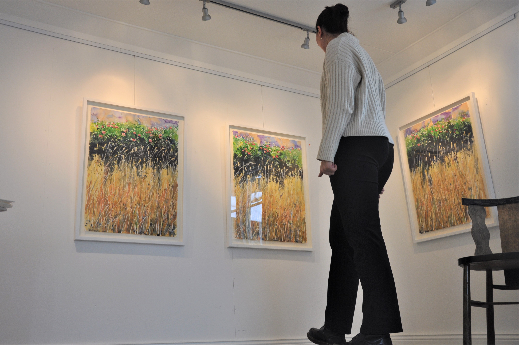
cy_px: 172
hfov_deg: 51.3
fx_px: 540
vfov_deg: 35.4
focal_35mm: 38
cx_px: 260
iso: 400
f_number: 5
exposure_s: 1/100
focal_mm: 25
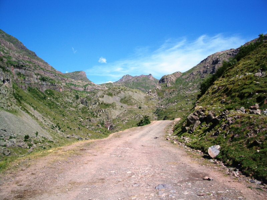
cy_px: 100
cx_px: 134
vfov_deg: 40.7
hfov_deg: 52.6
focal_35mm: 35
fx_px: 270
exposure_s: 1/640
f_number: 4.3
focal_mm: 5.8
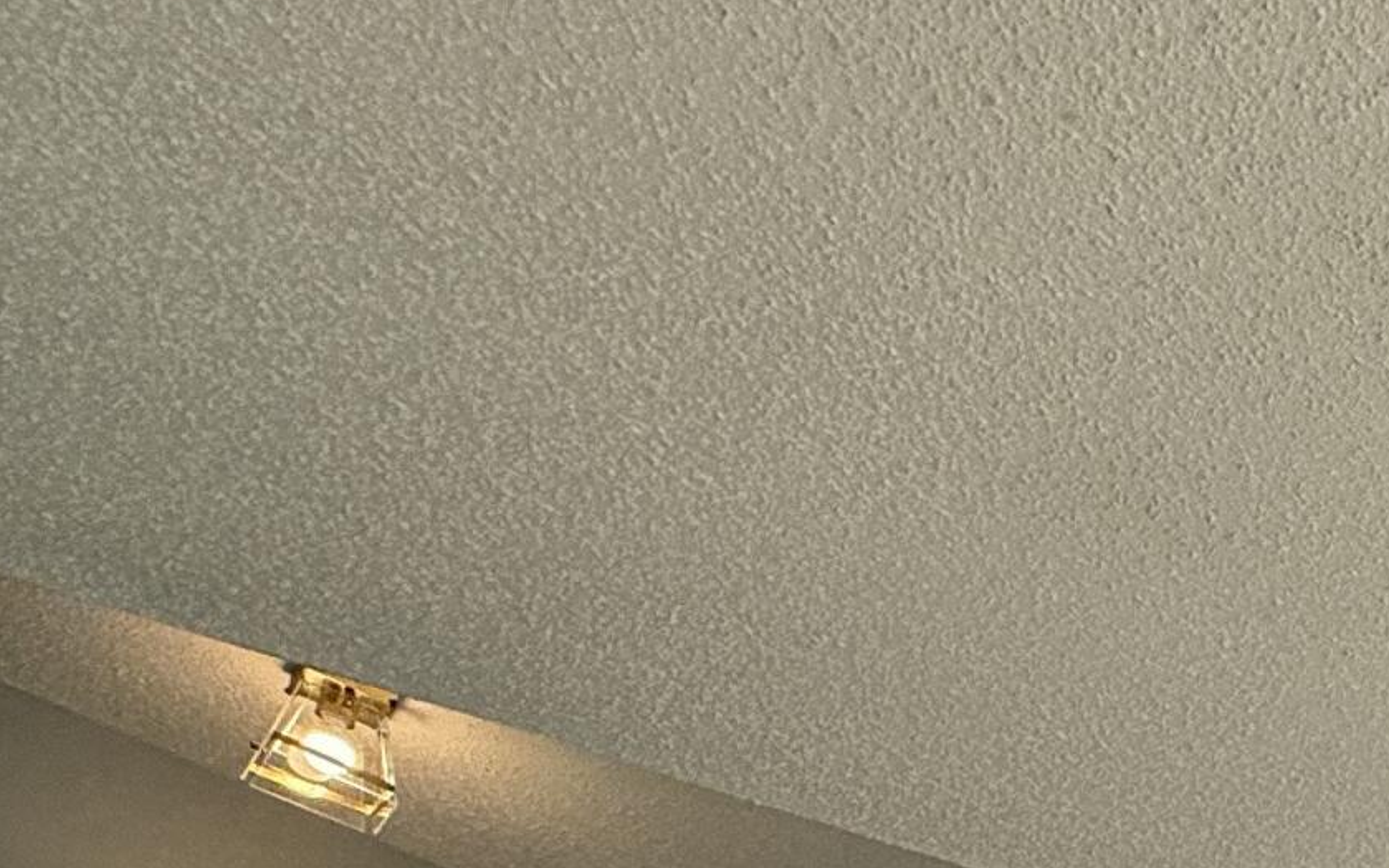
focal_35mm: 53
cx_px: 1829
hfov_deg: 30.0
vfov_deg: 17.7
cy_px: 1701
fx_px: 2006
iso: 64
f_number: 2.2
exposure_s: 1/191
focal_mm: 2.22
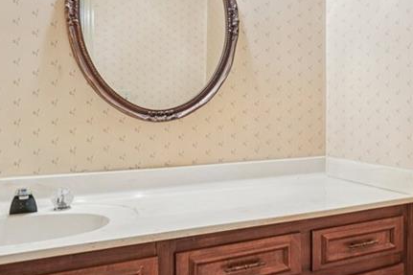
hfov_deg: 48.3
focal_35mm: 39
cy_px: 107
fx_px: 449
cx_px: 284
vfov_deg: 33.9
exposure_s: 1/13
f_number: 8
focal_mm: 16.5
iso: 800
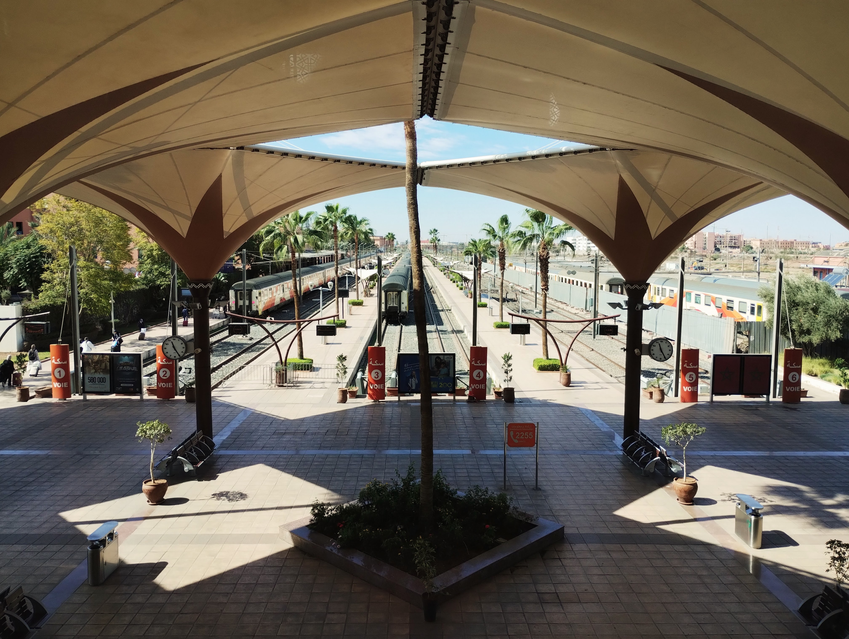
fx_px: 688
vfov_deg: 49.8
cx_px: 424
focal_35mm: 28
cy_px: 320
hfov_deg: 63.4
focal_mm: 4.27
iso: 100
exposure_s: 1/509
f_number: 1.8
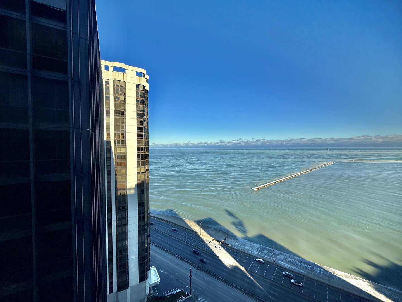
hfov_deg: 102.1
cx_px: 201
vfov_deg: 85.7
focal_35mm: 14
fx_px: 163
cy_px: 151
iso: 50
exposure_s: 1/1211
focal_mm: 2.22
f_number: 2.2
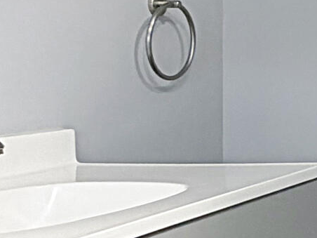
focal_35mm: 93
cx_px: 666
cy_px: 62
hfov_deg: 15.7
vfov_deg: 15.8
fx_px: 852
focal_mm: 2.22
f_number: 2.2
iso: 200
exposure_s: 1/60
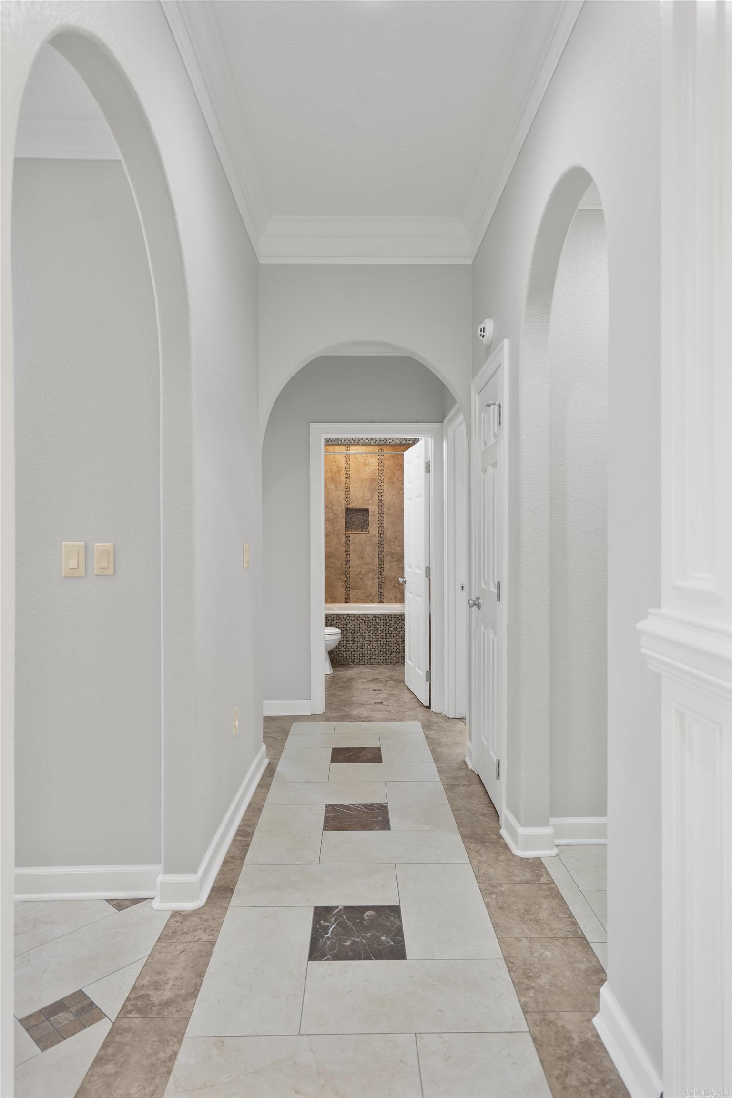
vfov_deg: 81.2
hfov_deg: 59.5
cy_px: 549
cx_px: 366
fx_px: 640
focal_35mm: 21
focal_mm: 21
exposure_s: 1/5
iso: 200
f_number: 4
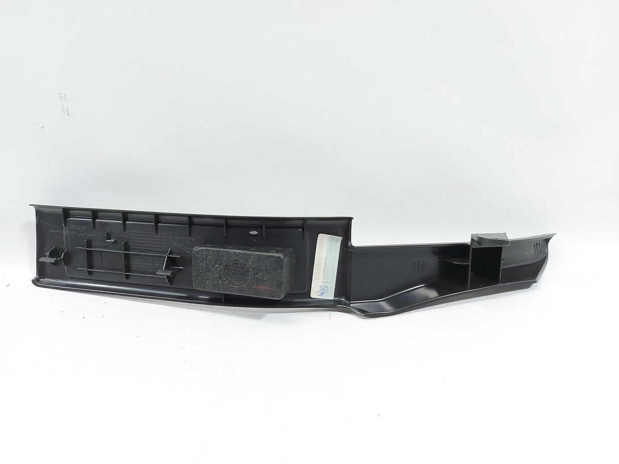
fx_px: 429
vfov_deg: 56.8
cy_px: 232
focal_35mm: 24
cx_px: 310
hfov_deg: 71.6
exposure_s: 1/50
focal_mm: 5.23
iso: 80
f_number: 1.8
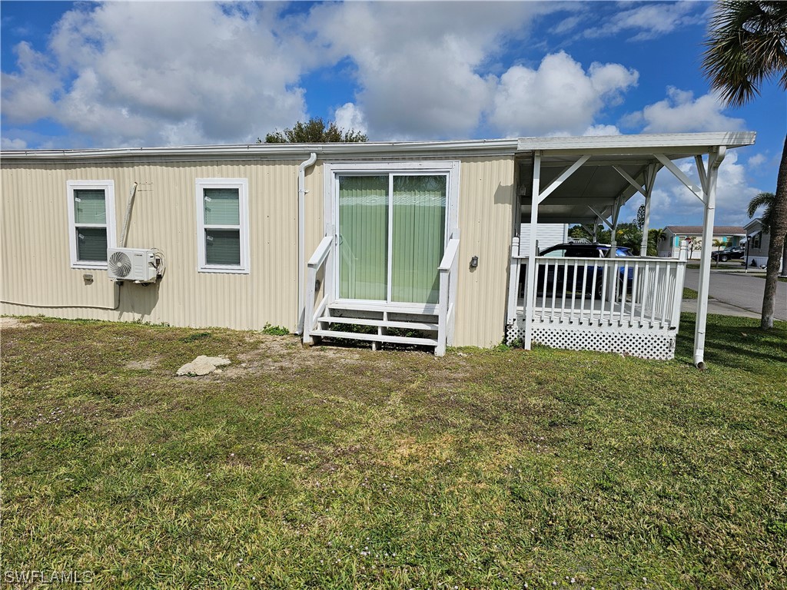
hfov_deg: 73.9
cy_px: 295
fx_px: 523
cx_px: 394
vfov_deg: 58.9
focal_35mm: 23
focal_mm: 6.3
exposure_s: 1/2544
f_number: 1.7
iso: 10
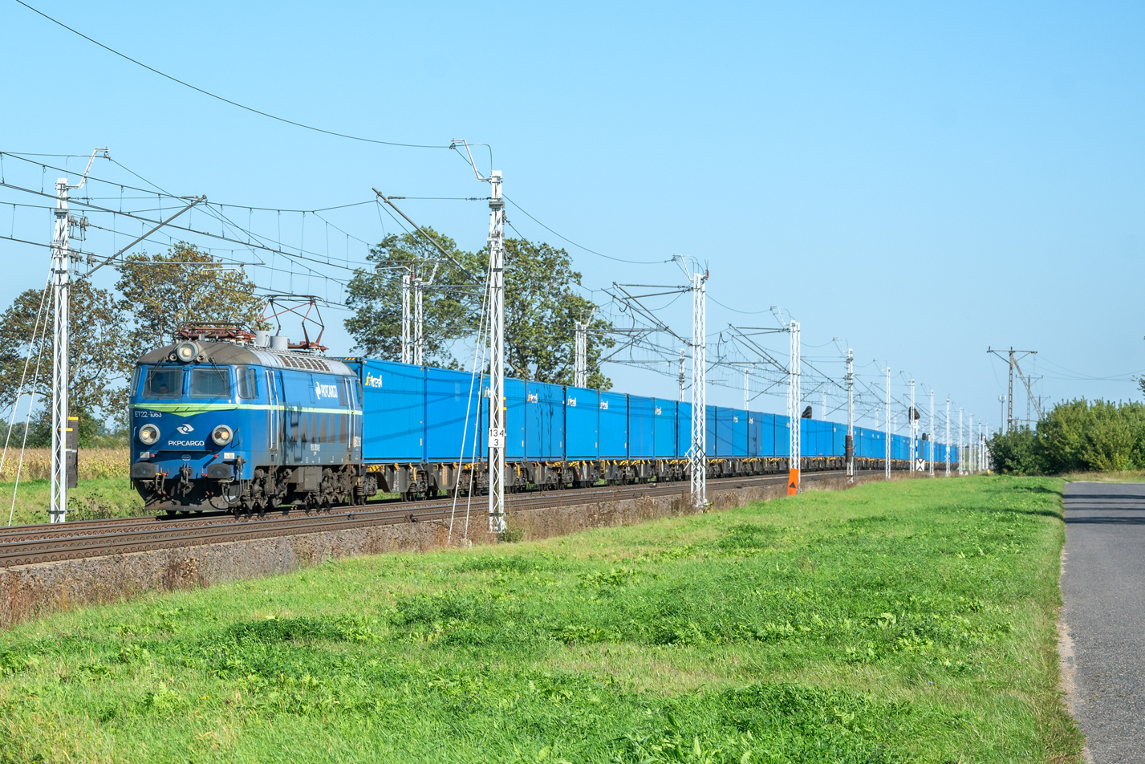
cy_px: 394
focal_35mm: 111
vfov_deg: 12.3
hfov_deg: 18.4
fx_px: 3531
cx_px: 506
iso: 125
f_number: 9
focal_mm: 66
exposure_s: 1/640
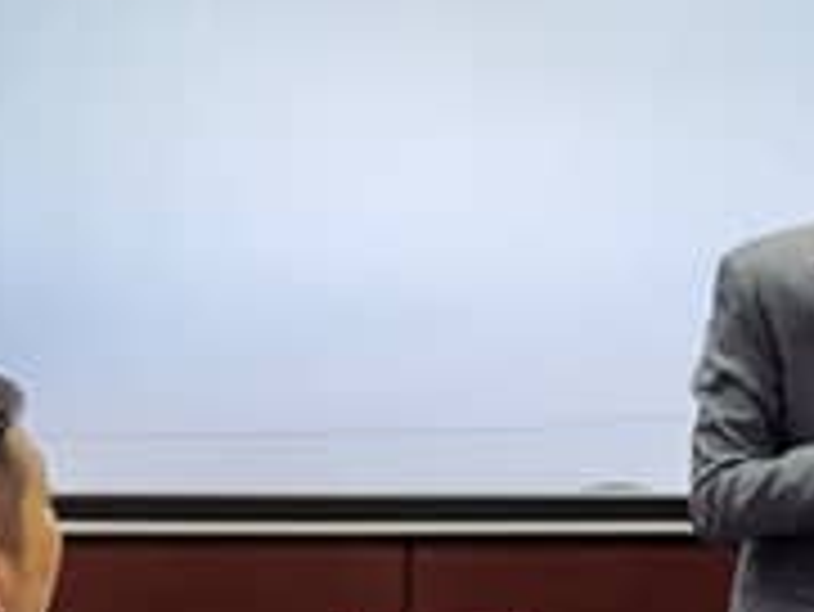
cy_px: 310
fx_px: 2494
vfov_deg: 14.0
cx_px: 796
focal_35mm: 106
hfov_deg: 18.1
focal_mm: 6.71
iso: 160
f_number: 1.9
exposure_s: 1/50
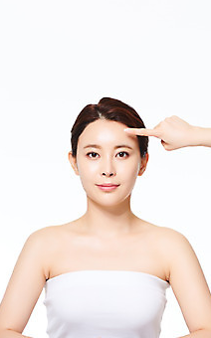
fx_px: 1161
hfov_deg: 10.4
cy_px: 195
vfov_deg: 16.6
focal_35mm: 126
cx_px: 107
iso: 64
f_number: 16
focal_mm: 105
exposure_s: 1/125
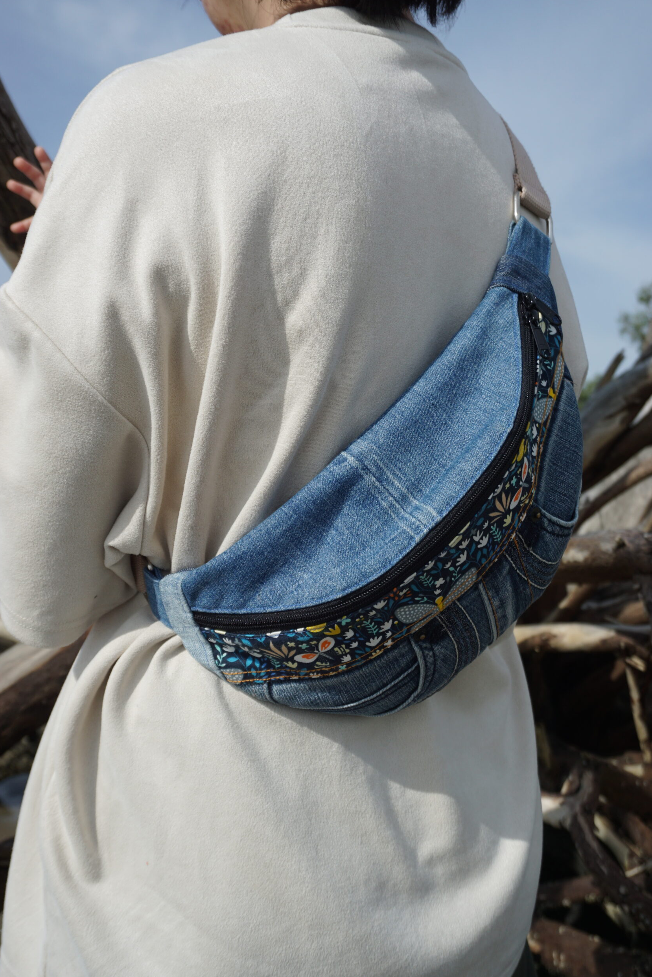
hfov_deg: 37.3
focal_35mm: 36
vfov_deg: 53.8
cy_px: 500
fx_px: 965
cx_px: 325
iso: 100
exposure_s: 1/1250
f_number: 5
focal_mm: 23
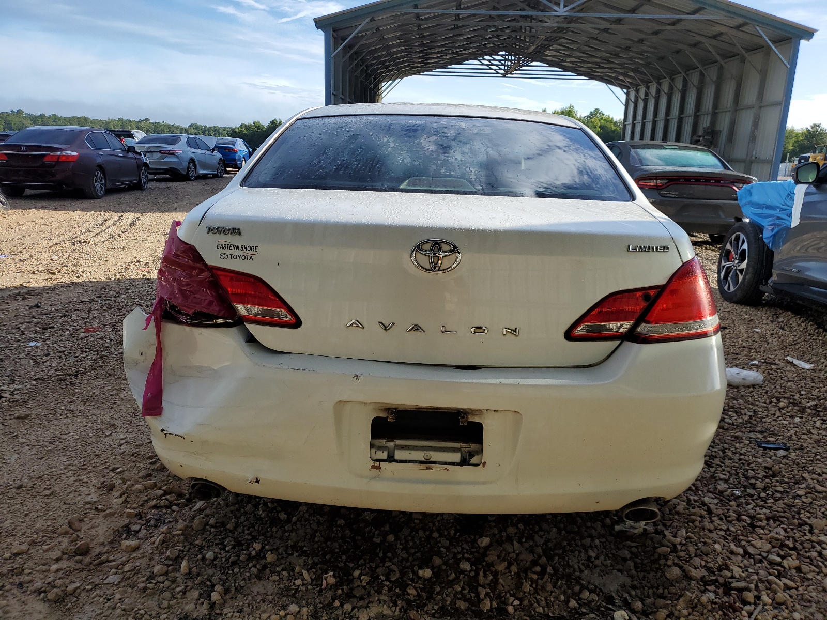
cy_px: 310
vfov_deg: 53.1
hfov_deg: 67.3
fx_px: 621
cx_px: 414
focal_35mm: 26
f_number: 1.5
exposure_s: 1/1667
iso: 50
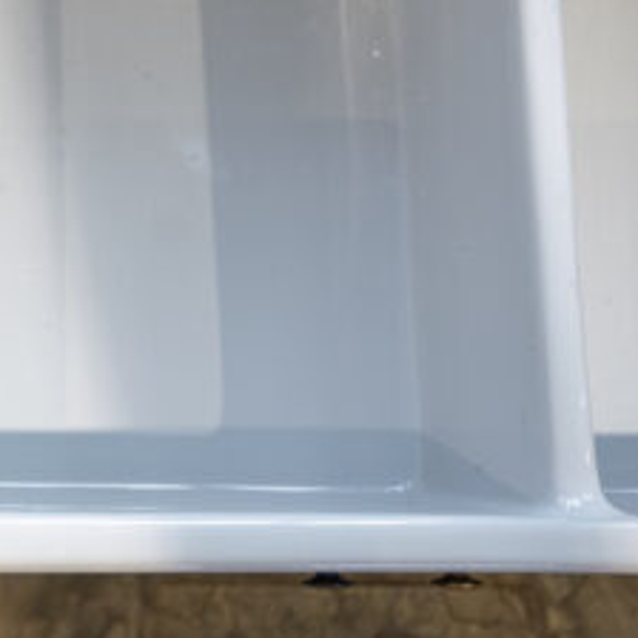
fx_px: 2127
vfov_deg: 16.6
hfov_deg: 15.6
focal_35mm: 102
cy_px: -54
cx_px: -345
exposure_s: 1/100
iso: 800
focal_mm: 35
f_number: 4.5
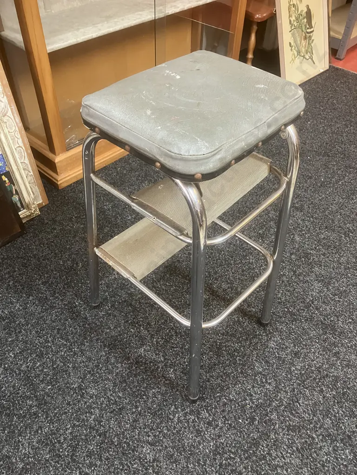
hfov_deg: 49.7
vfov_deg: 63.4
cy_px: 238
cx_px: 178
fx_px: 385
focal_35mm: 28
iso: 400
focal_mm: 3.99
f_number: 1.8
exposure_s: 1/33
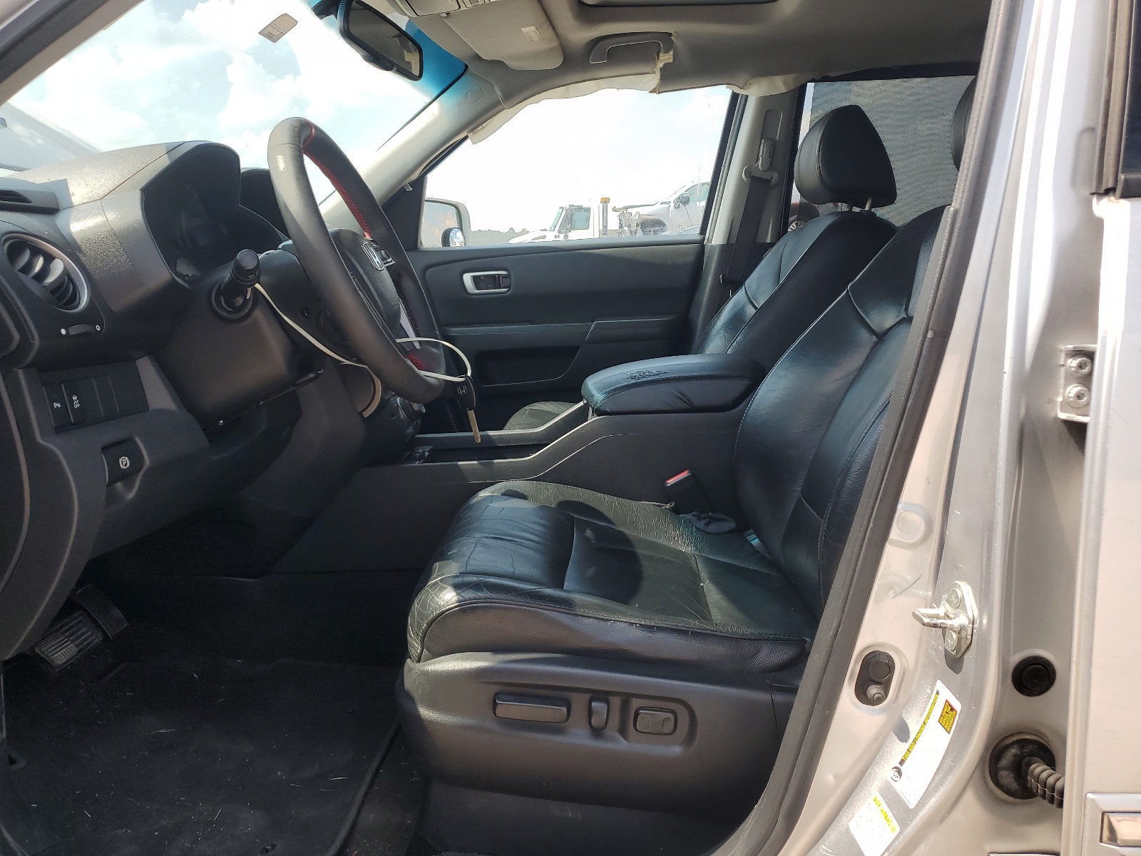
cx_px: 570
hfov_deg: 67.3
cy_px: 428
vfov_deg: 53.1
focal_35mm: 26
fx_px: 857
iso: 50
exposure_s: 1/1250
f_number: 1.5
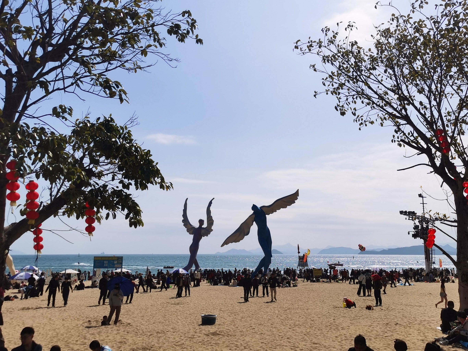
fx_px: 487
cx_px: 234
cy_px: 176
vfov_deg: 39.7
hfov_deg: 51.4
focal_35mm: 36
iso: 50
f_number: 1.8
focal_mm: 5.58
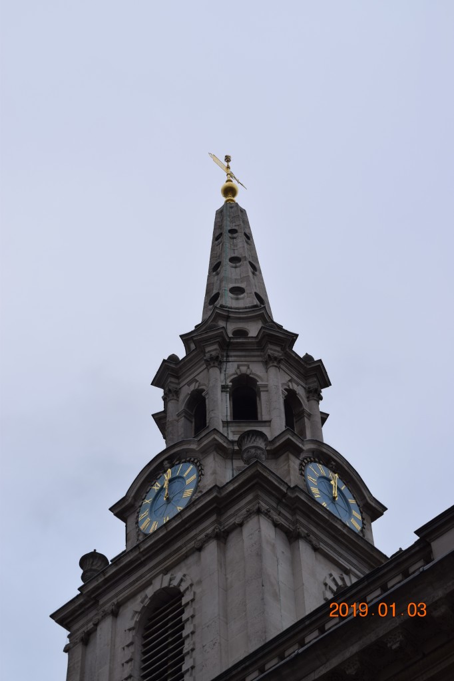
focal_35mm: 72
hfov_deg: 18.9
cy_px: 340
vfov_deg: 28.1
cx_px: 227
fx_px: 1363
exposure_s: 1/250
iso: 200
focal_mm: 48
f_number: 8
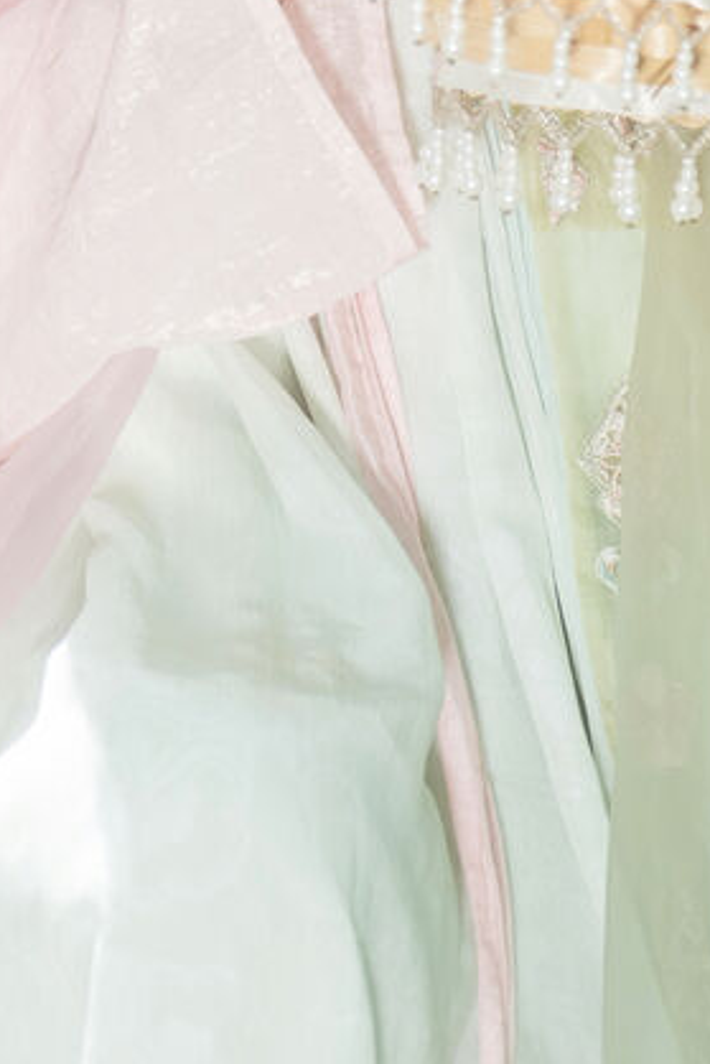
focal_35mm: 525
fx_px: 15517
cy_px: -186
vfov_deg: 3.9
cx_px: 214
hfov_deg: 2.6
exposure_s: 1/320
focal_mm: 122
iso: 200
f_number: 2.8
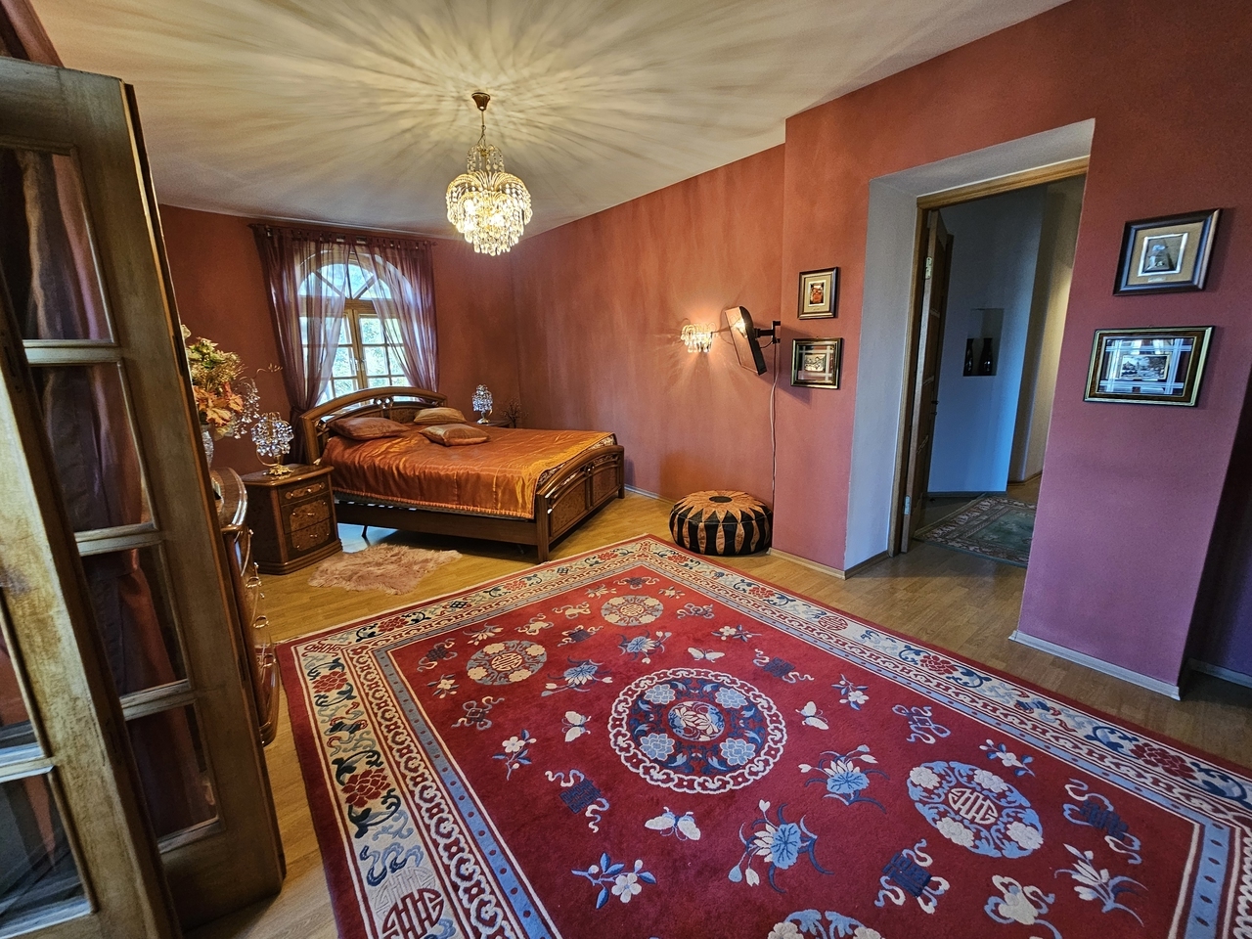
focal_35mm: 13
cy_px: 470
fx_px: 470
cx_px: 626
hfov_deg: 106.2
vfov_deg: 89.9
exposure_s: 1/33.3
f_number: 2.2
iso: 400
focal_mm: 2.2
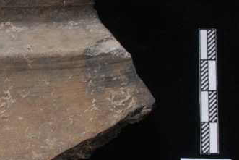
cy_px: 83
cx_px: 27
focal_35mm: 123
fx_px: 817
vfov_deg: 11.2
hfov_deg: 16.4
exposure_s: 1/100
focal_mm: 34
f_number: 25
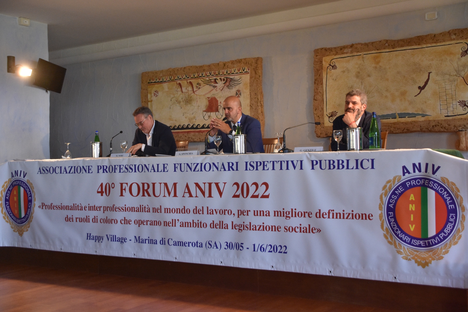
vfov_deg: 28.9
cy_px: 156
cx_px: 234
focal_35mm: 46
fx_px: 604
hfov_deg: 42.3
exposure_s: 1/125
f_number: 4.2
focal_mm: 31
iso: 1250
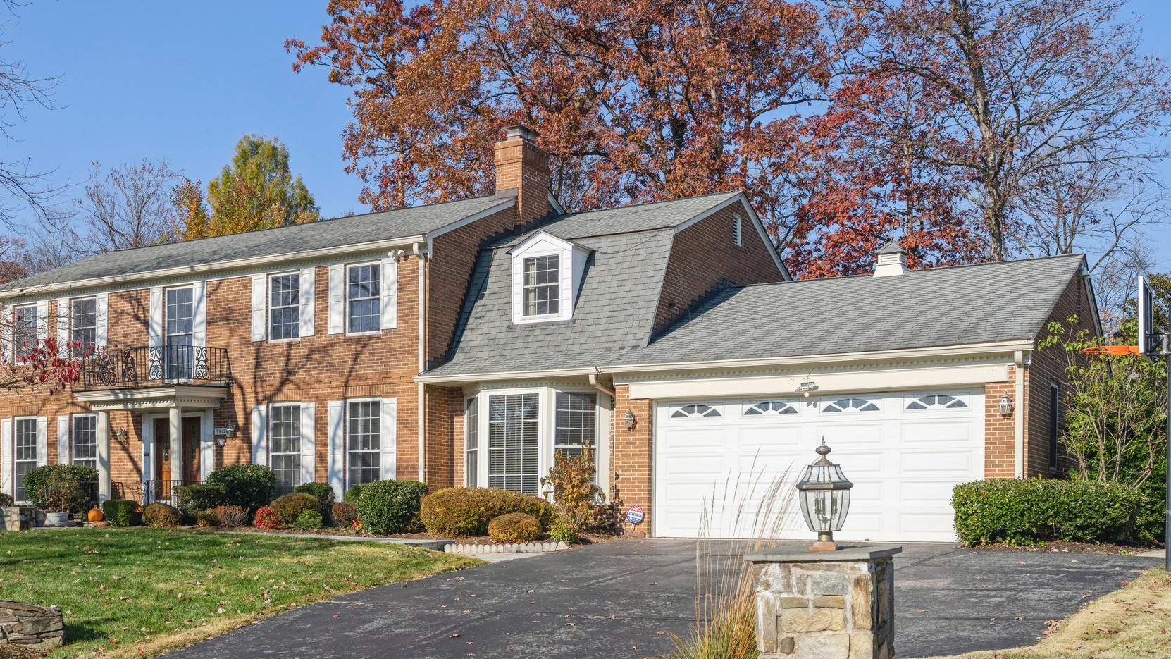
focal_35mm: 40
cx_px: 461
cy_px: 415
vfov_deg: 29.6
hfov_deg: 50.1
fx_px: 1242
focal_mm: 31
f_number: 8
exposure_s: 1/640
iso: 200
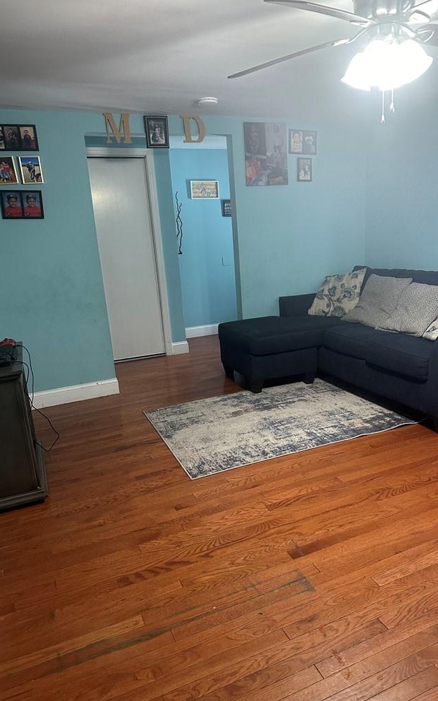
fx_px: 497
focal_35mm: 26
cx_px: 248
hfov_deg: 47.5
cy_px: 353
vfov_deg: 70.4
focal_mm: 6.86
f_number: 1.78
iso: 320
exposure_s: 1/60
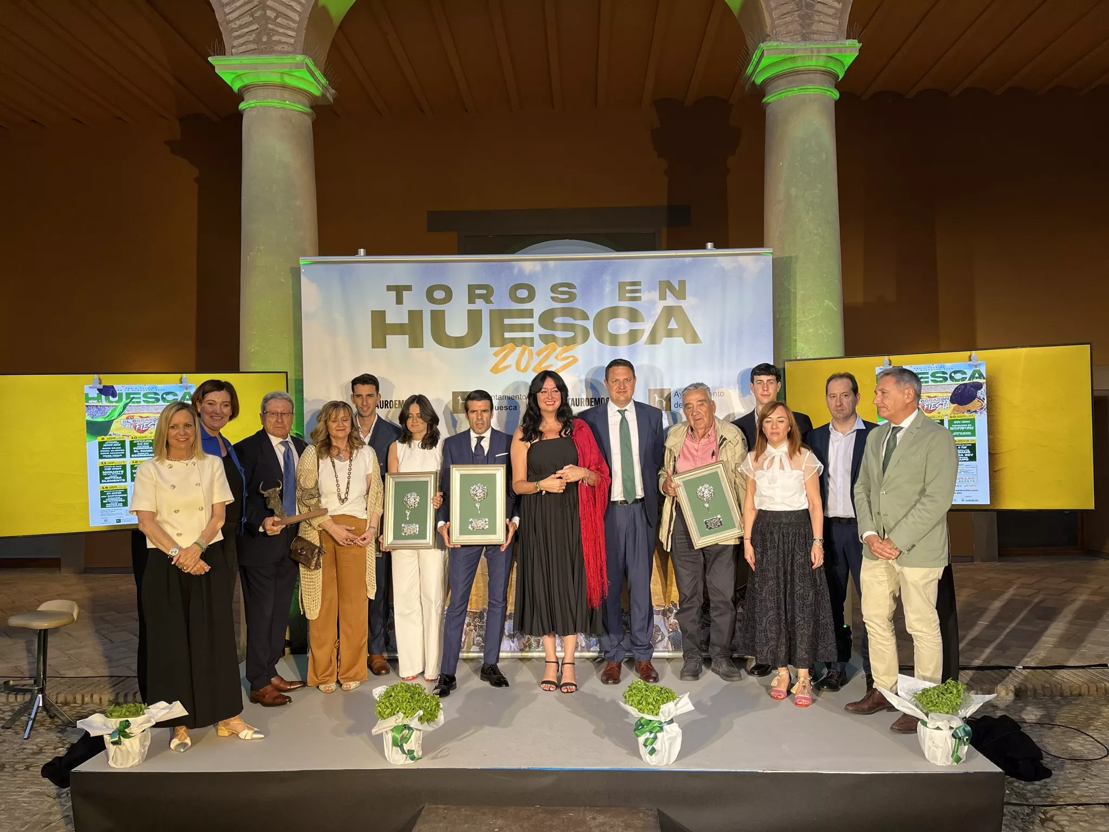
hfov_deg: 67.3
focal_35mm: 26
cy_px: 416
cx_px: 554
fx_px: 833
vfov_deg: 53.1
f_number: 1.6
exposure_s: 1/100
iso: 80
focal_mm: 5.1
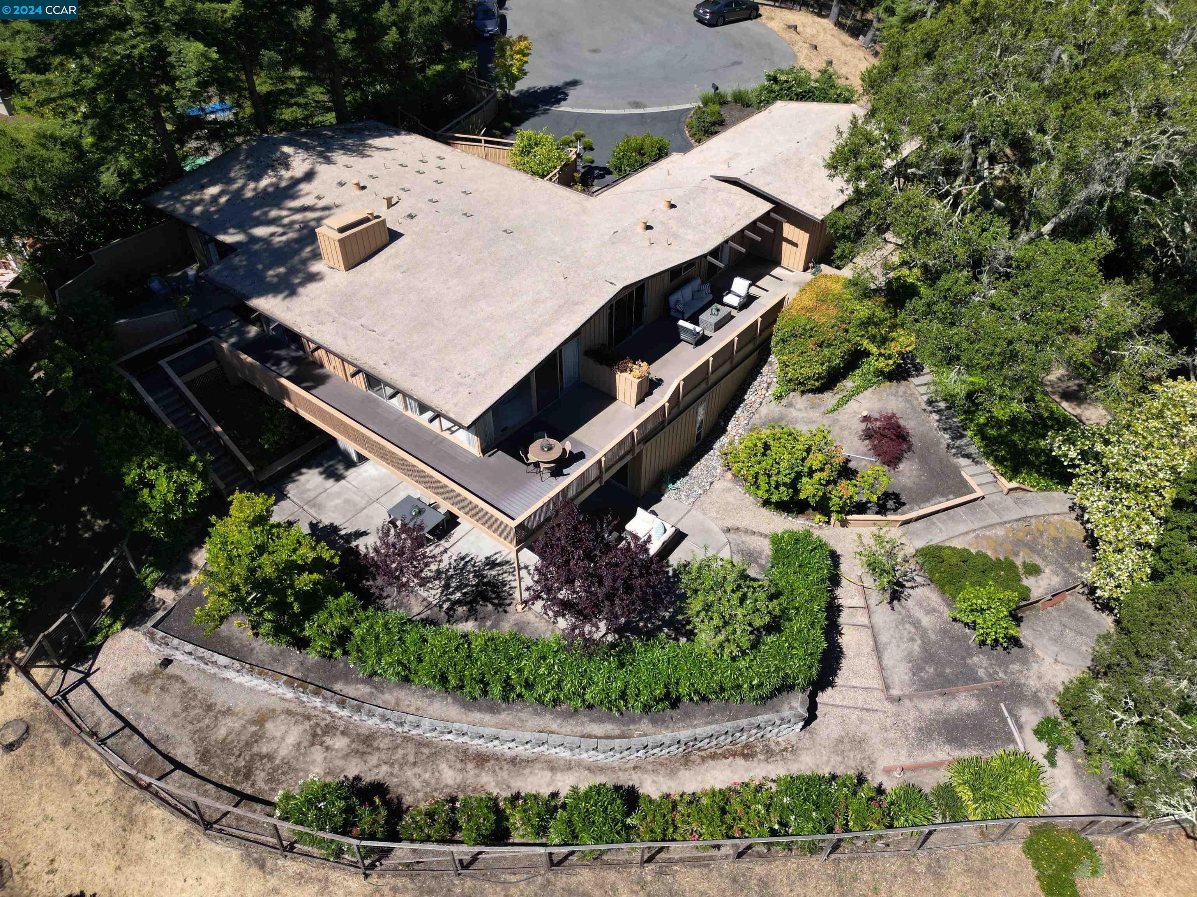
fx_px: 830
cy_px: 448
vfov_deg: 56.8
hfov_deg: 71.6
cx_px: 598
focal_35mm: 24
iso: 100
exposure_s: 1/40
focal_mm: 6.72
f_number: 1.7
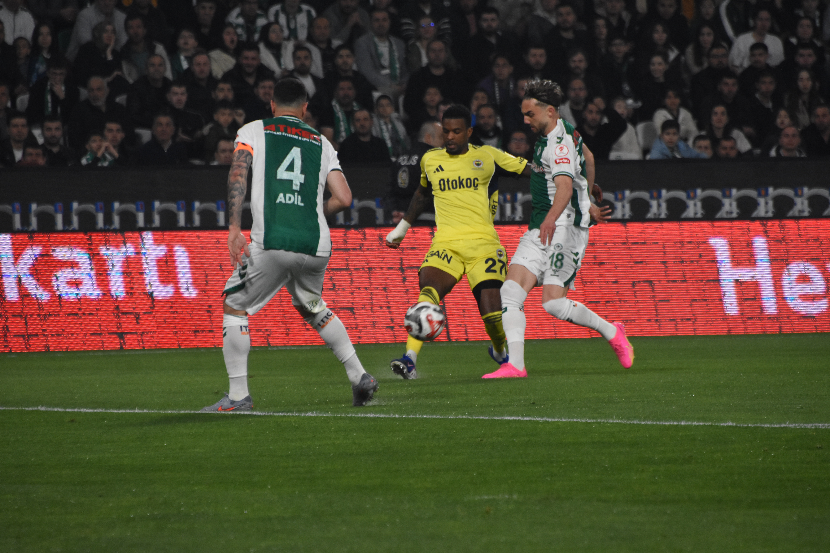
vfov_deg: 3.1
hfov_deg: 4.6
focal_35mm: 450
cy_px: 276
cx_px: 415
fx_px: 10374
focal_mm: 300
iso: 2200
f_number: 5.6
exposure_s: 1/800
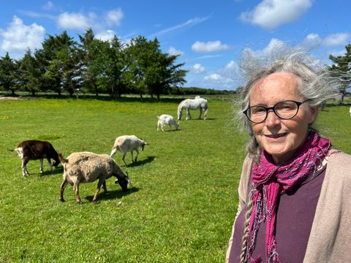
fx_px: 264
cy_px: 132
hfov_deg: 67.3
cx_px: 176
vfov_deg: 53.1
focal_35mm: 26
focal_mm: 5.1
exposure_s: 1/3413
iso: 50
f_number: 1.6
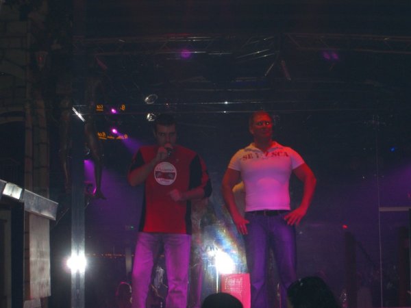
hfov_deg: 24.4
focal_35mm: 80
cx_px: 206
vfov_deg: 18.4
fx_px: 950
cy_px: 154
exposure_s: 1/60
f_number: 4.4
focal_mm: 16.6
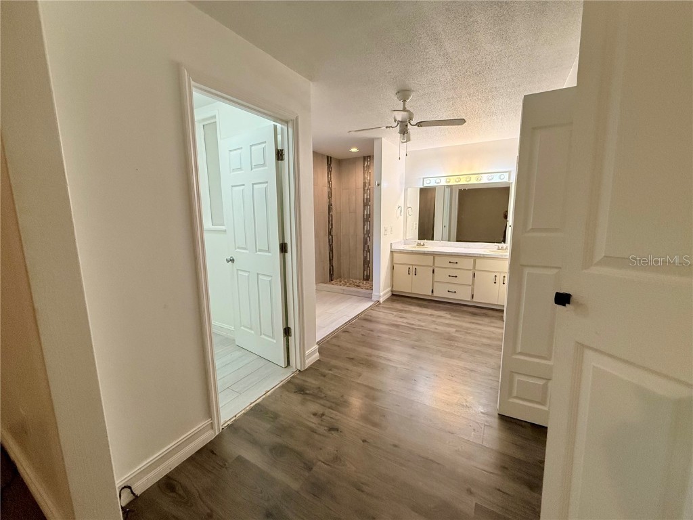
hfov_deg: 102.1
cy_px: 260
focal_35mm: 14
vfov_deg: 85.7
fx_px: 280
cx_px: 346
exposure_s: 1/120
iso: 250
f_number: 2.2
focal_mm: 2.22
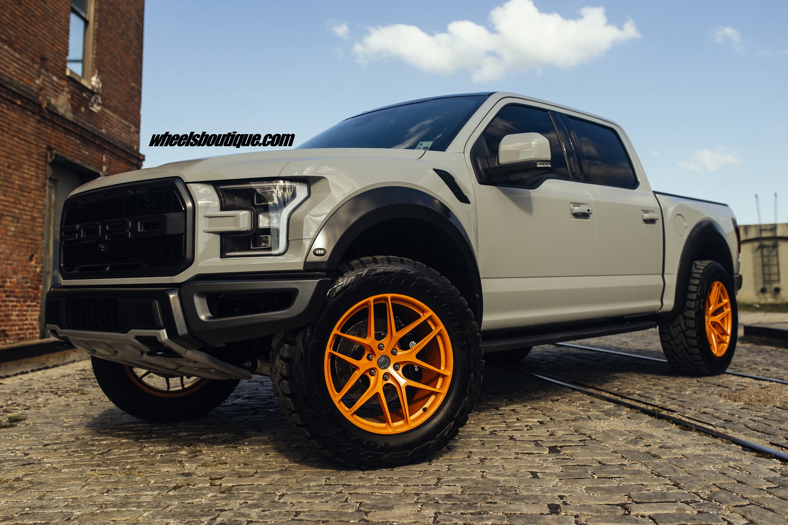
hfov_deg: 53.2
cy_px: 257
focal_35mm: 36
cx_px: 388
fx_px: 788
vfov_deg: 36.8
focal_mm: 35
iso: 400
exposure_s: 1/2000
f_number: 3.5
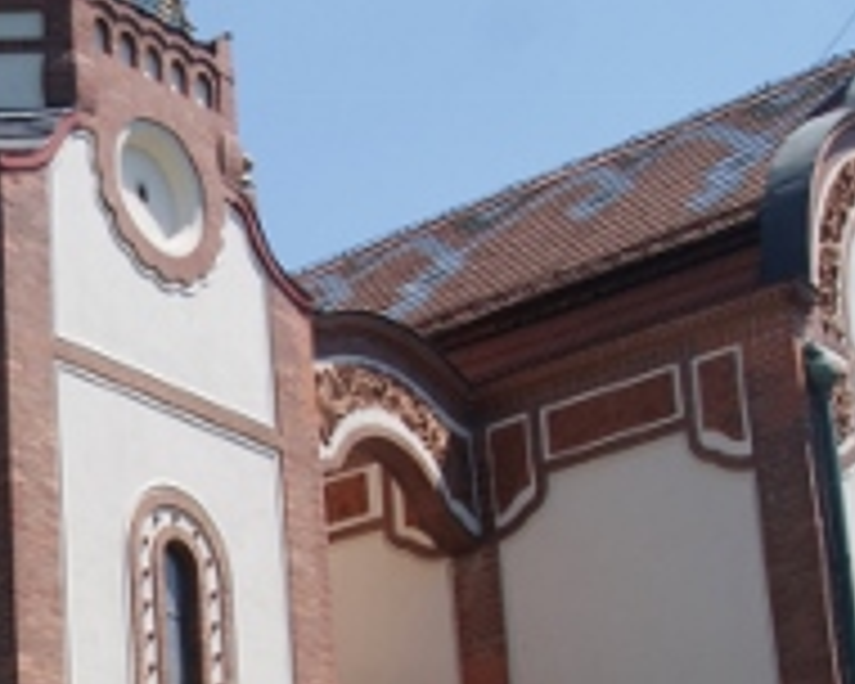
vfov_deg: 14.1
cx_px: -86
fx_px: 2708
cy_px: 742
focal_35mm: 107
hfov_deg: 17.3
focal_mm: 18
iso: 100
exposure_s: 1/160
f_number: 10
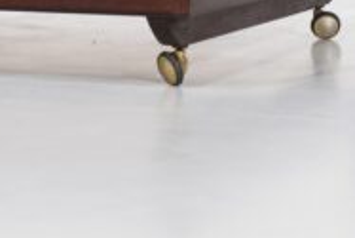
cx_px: 53
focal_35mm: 170
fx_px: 1678
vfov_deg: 7.9
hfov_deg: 12.0
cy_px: -124
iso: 800
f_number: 5.6
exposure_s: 1/75
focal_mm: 35
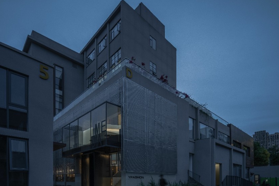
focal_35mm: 21
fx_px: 163
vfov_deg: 59.2
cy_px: 106
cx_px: 133
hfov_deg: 81.2
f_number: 4
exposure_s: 1/6
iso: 125
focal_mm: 17
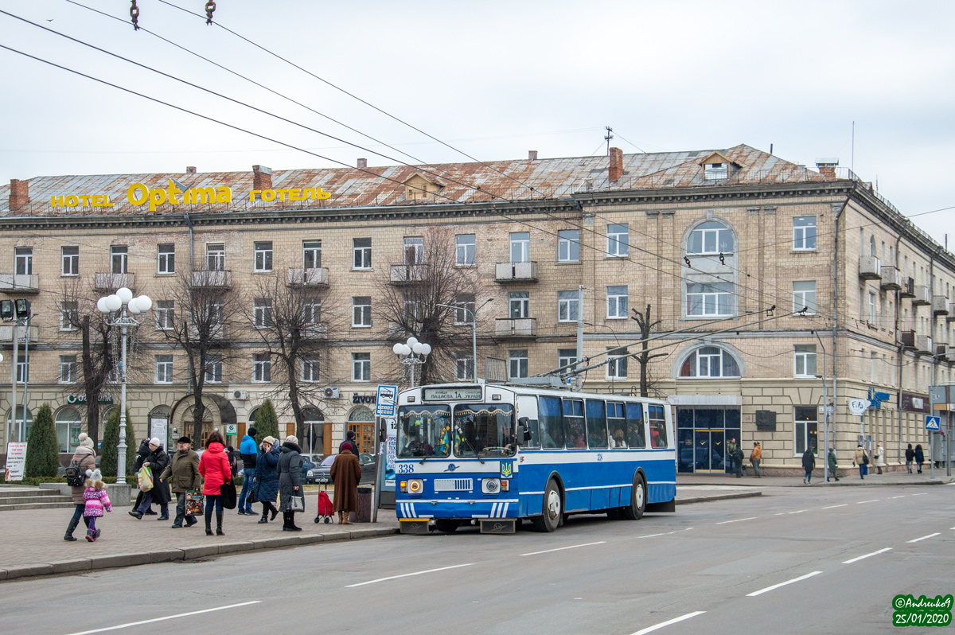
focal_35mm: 63
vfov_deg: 21.5
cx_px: 478
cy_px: 318
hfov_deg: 31.9
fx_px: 1670
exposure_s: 1/640
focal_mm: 42
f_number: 8
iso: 400
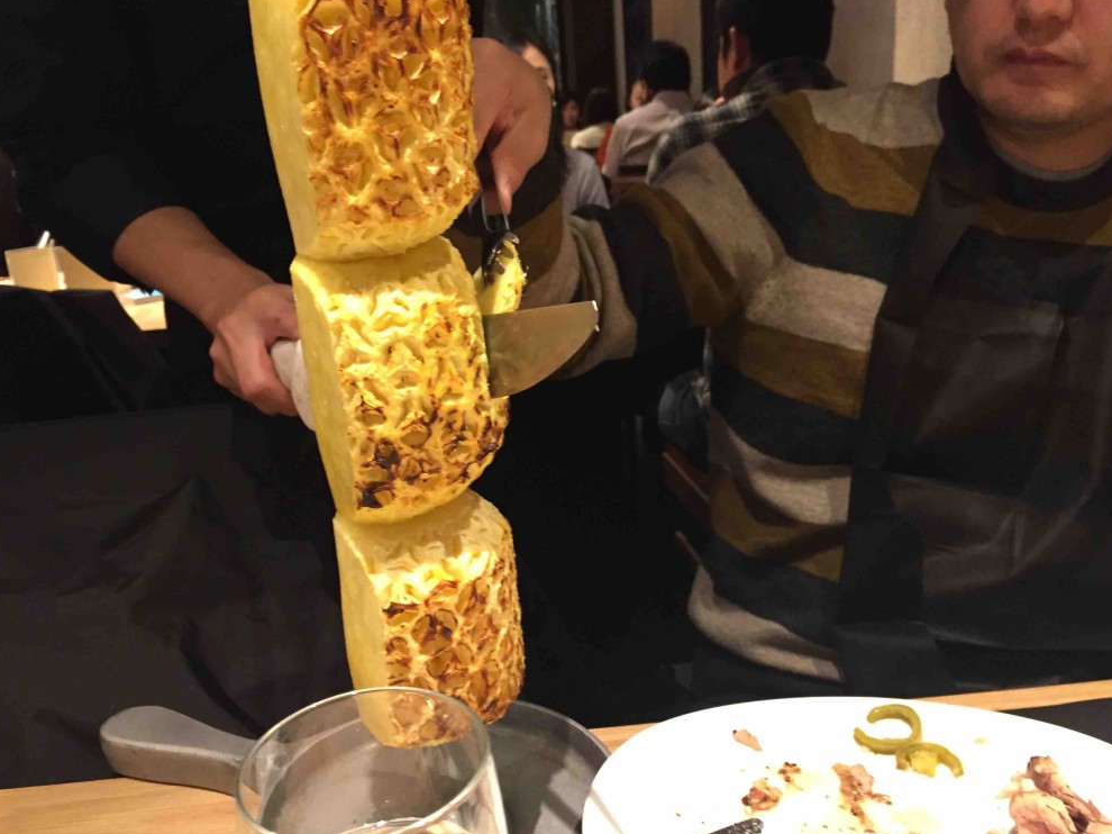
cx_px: 549
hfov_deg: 60.0
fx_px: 963
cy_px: 426
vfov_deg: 46.8
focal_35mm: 30
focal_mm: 4.15
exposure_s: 1/24
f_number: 2.2
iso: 250
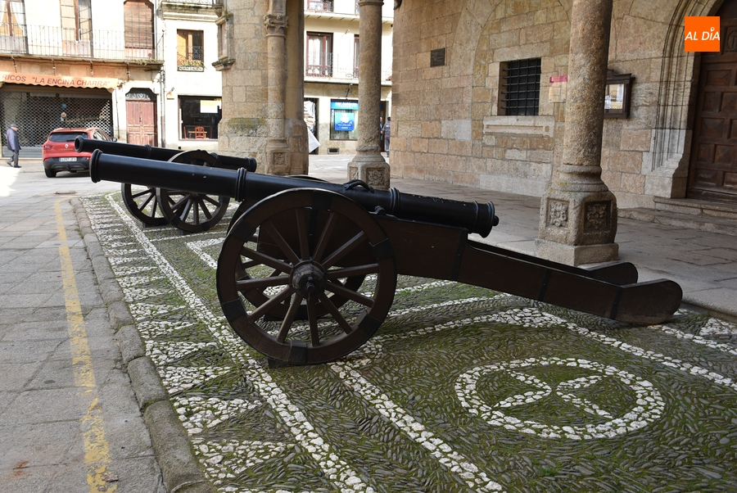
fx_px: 676
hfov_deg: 57.2
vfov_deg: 40.1
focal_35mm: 33
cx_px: 368
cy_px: 246
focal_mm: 22
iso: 100
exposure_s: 1/250
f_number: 3.5
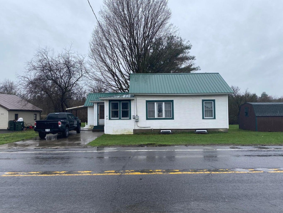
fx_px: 213
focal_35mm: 26
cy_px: 106
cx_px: 142
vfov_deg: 53.1
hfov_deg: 67.3
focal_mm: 4.25
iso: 32
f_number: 1.8
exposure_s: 1/626
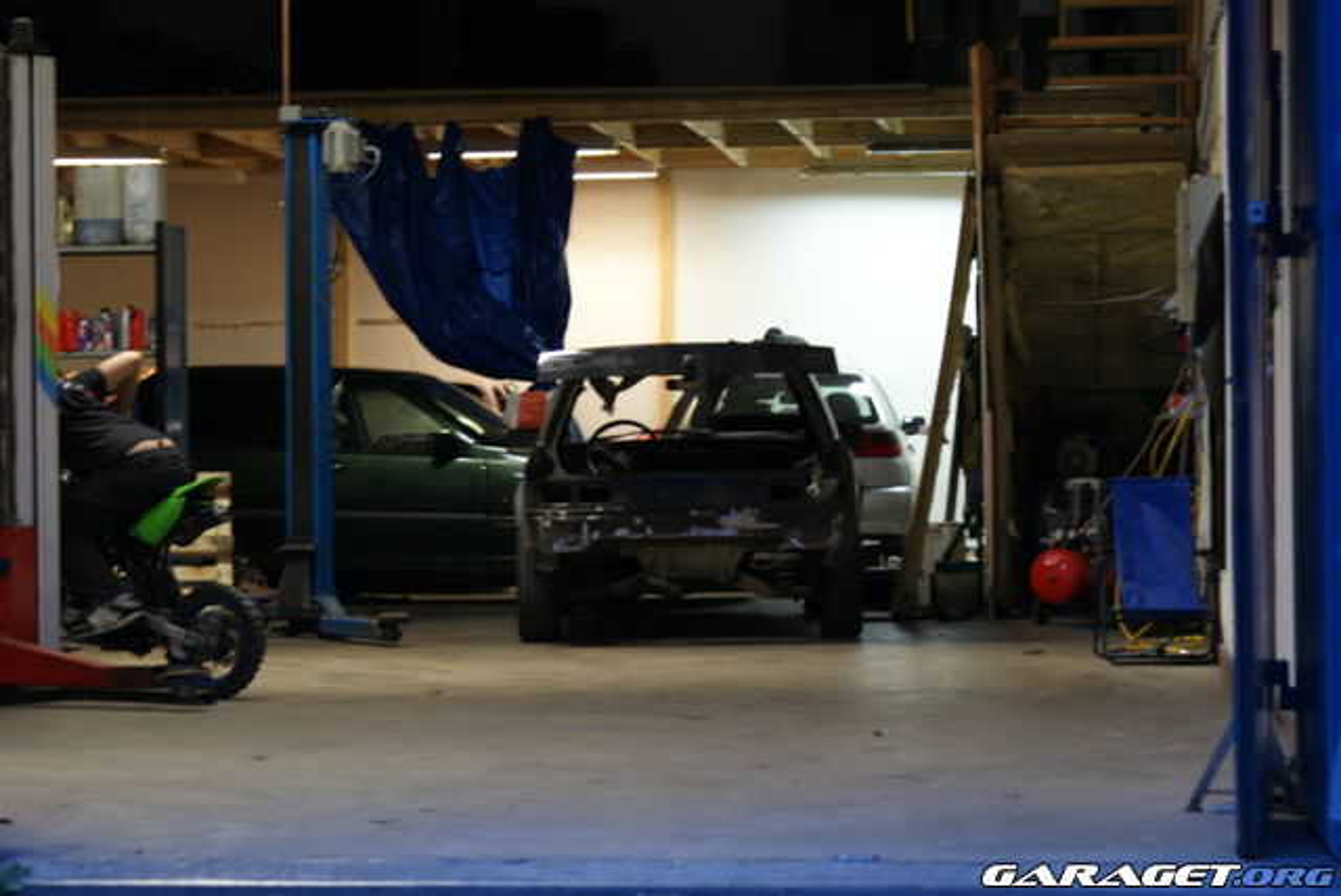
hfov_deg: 19.4
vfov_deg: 13.1
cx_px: 670
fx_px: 3915
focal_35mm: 105
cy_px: 448
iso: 400
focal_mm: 70
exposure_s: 1/10
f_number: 5.6
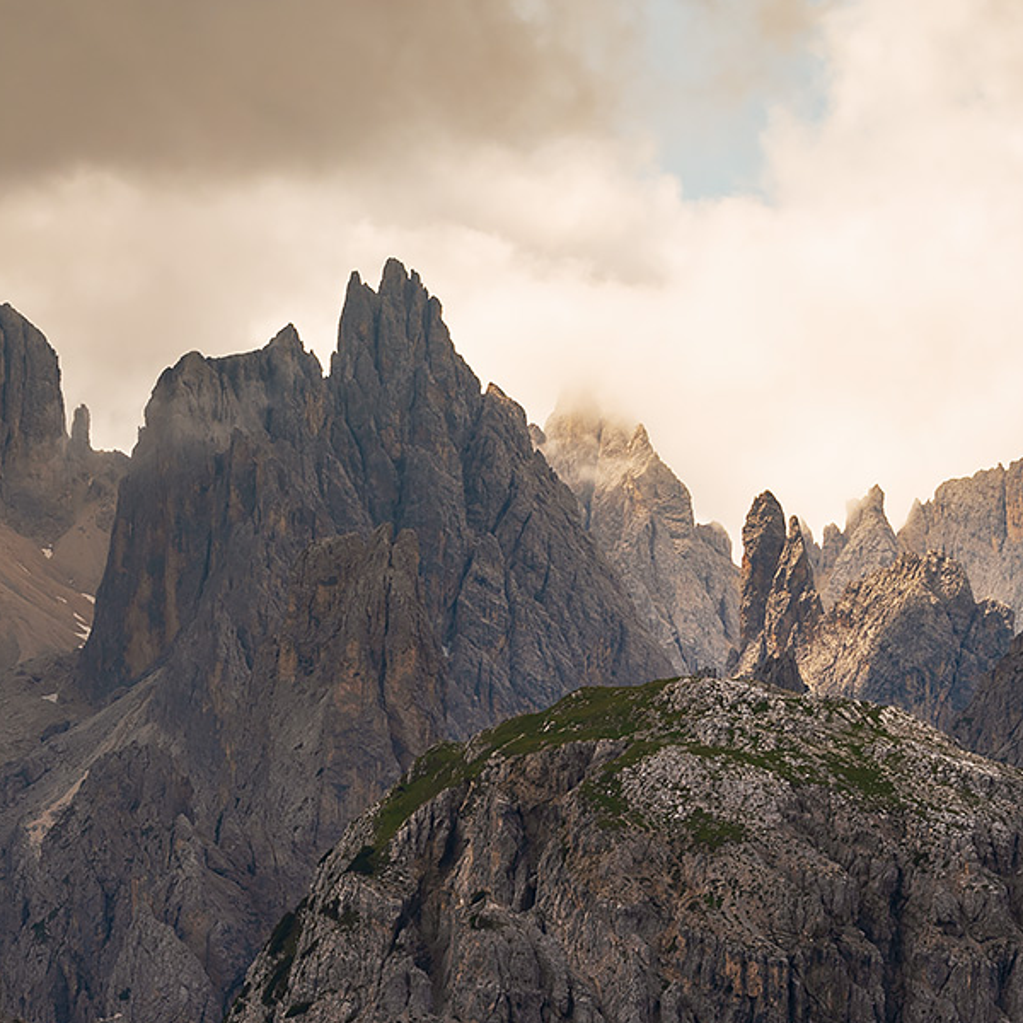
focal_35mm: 204
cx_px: 332
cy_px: 863
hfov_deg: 8.6
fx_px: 6821
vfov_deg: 8.6
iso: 100
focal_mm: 90
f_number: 11
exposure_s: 1/160
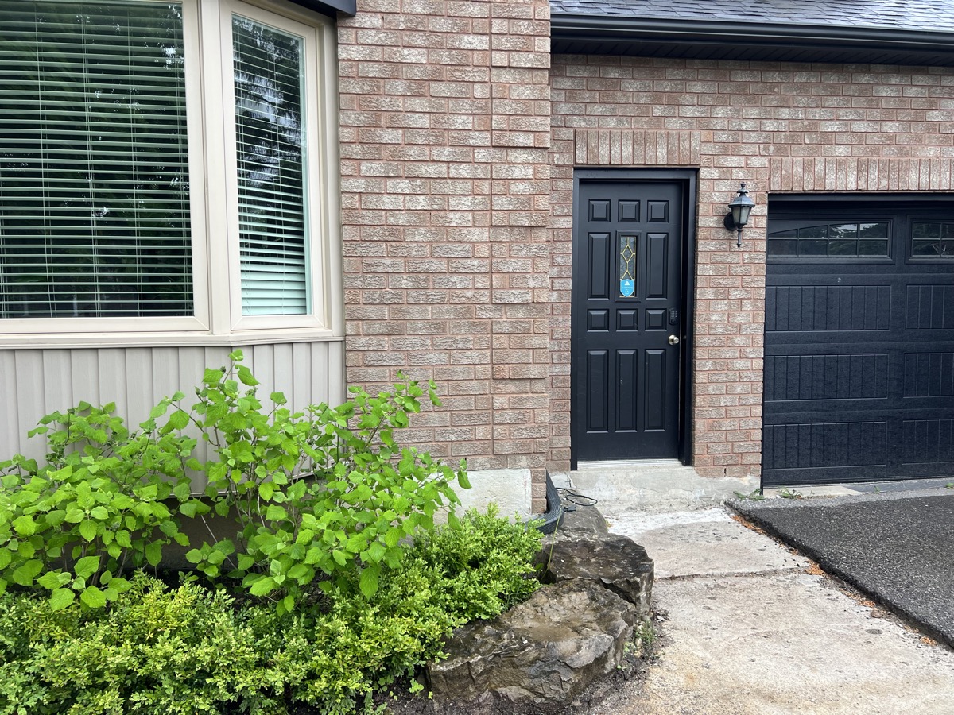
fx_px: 717
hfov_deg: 67.3
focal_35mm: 26
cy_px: 358
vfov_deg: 53.1
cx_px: 477
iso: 40
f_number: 1.5
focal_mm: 5.7
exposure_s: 1/271
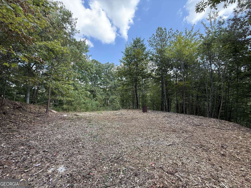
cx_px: 126
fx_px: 102
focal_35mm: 14
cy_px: 94
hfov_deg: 102.1
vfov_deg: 85.7
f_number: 2.2
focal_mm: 2.22
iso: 64
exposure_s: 1/184
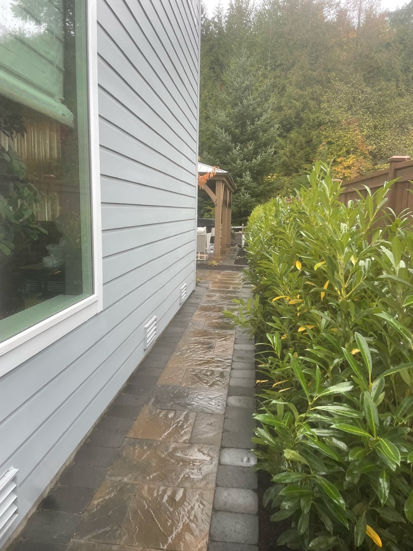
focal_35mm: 26
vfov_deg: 67.3
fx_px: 414
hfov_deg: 53.0
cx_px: 206
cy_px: 276
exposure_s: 1/251
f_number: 1.6
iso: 32
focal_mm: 4.2
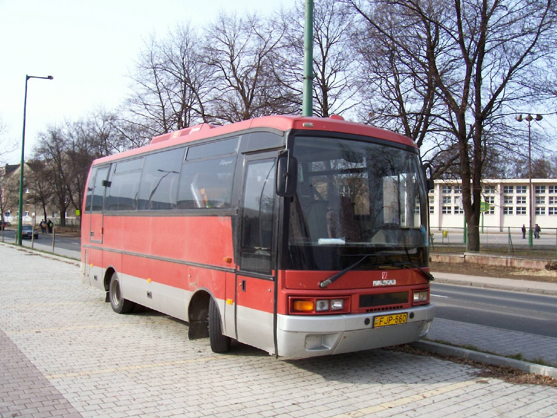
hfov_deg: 54.0
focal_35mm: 34
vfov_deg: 41.8
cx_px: 278
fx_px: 547
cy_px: 209
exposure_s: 1/218
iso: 80
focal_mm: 5.6
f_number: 5.1
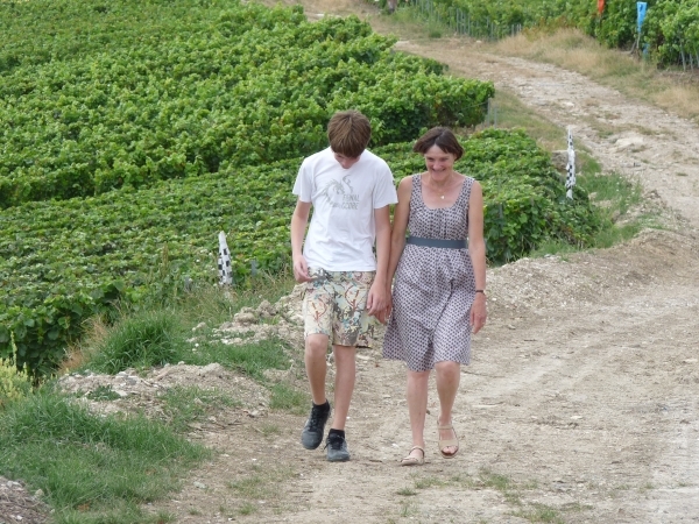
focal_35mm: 232
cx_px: 350
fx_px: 4685
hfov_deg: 8.5
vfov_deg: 6.4
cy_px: 262
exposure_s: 1/250
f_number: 5.6
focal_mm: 41.2
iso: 100
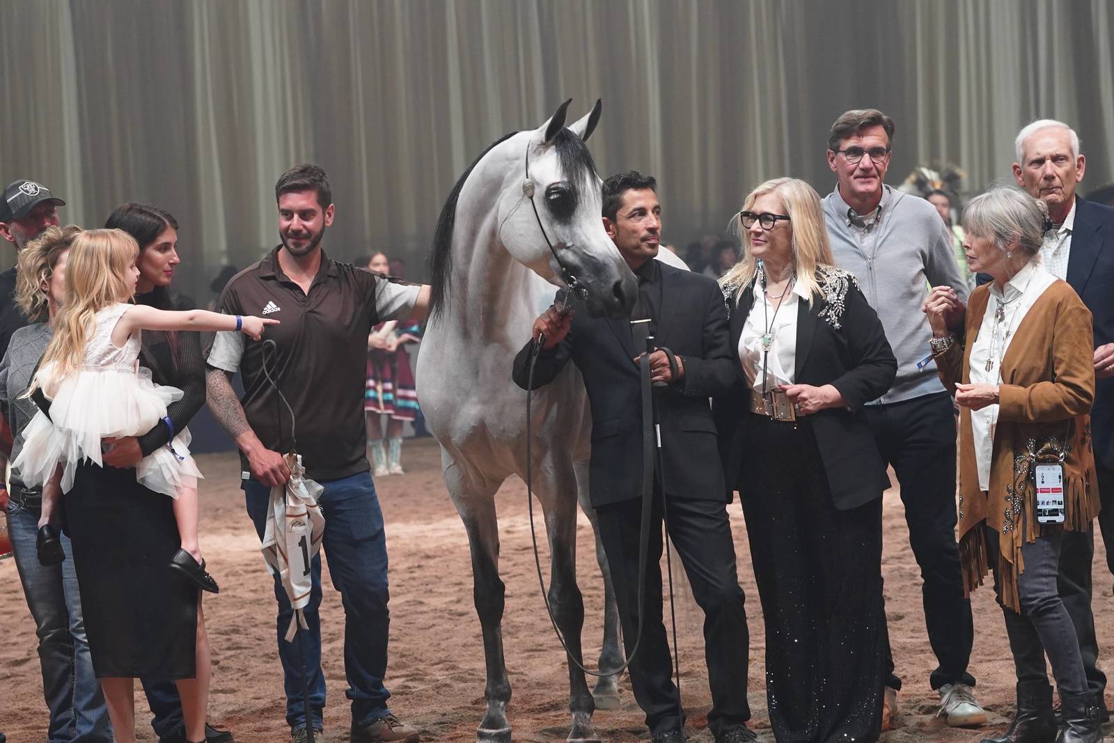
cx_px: 557
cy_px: 372
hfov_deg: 28.8
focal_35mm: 70
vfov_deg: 19.5
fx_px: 2166
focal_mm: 70
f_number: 4
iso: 2000
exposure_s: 1/160
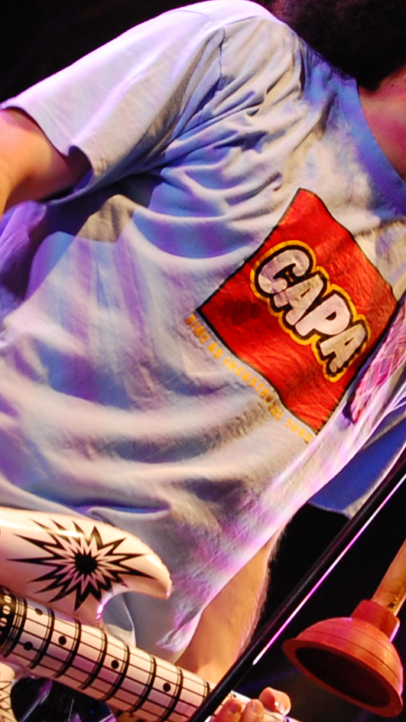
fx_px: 3947
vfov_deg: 10.4
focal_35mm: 206
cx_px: 278
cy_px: 262
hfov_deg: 5.9
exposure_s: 1/60
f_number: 5.6
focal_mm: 55
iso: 800
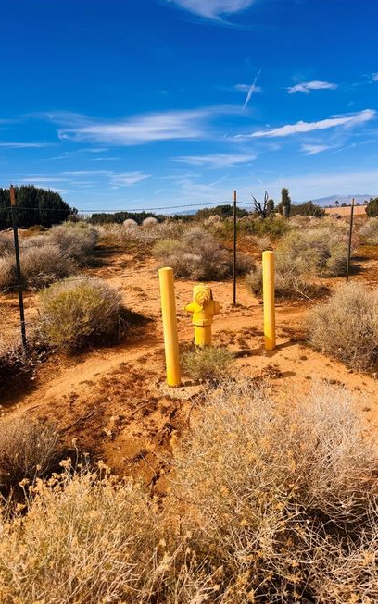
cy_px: 305
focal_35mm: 26
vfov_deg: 70.4
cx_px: 197
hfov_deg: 47.6
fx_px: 429
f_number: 1.78
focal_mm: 6.76
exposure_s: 1/6410
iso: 80
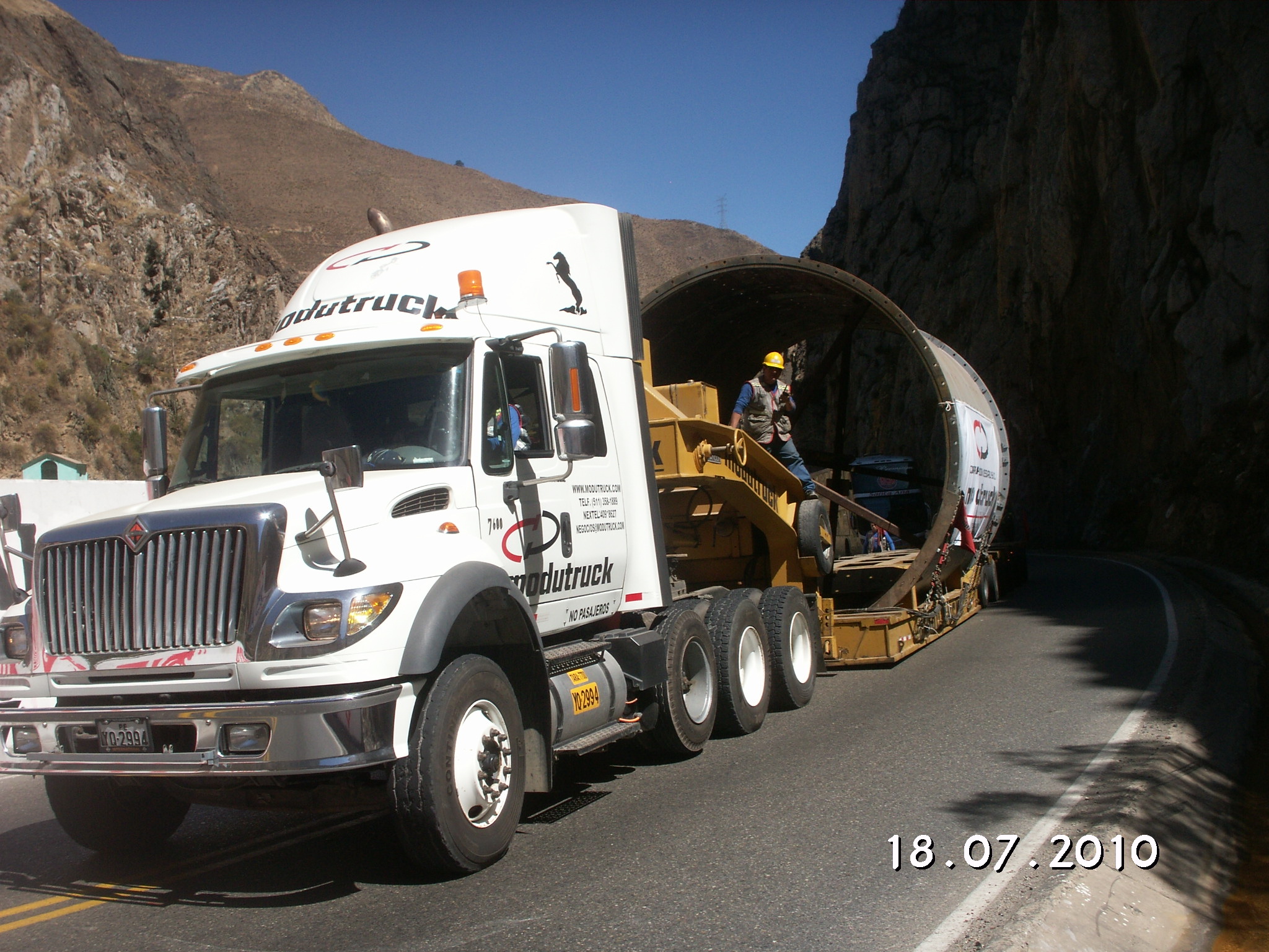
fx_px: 1356
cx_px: 634
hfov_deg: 50.1
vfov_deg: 38.7
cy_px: 476
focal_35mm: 37
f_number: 7.1
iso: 50
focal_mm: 7.7
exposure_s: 1/400
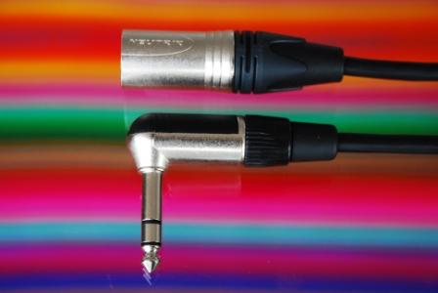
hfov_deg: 19.4
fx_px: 1279
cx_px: 219
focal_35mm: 105
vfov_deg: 13.1
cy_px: 146
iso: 500
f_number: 5.6
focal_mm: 70
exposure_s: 1/8
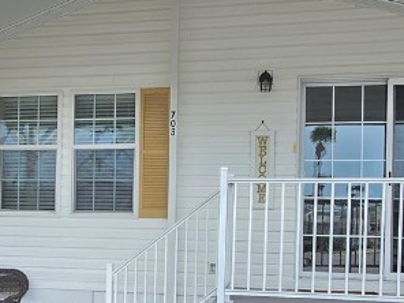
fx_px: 525
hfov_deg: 41.8
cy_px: 214
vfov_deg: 31.8
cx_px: 152
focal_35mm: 45
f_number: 2.2
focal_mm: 2.2
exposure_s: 1/719
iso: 80
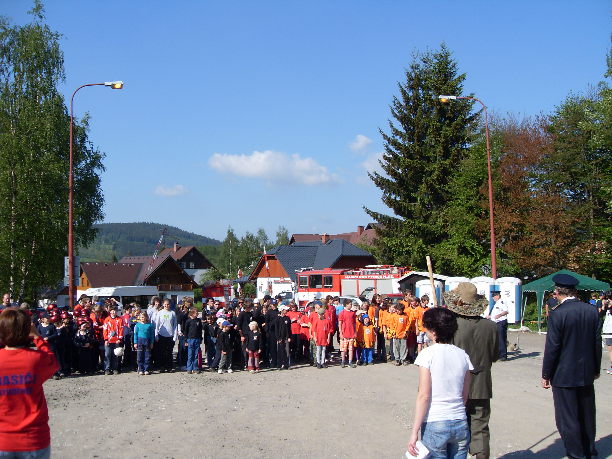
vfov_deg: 38.7
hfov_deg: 50.1
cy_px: 230
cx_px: 306
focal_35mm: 37
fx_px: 654
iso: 80
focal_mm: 6.3
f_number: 7
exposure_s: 1/250
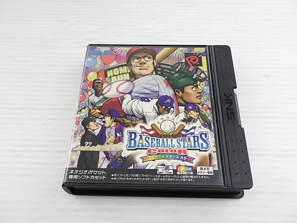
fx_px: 292
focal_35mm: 34
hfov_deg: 54.0
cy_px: 112
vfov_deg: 41.8
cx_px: 148
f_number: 3.8
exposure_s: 1/80
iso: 200
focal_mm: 6.1
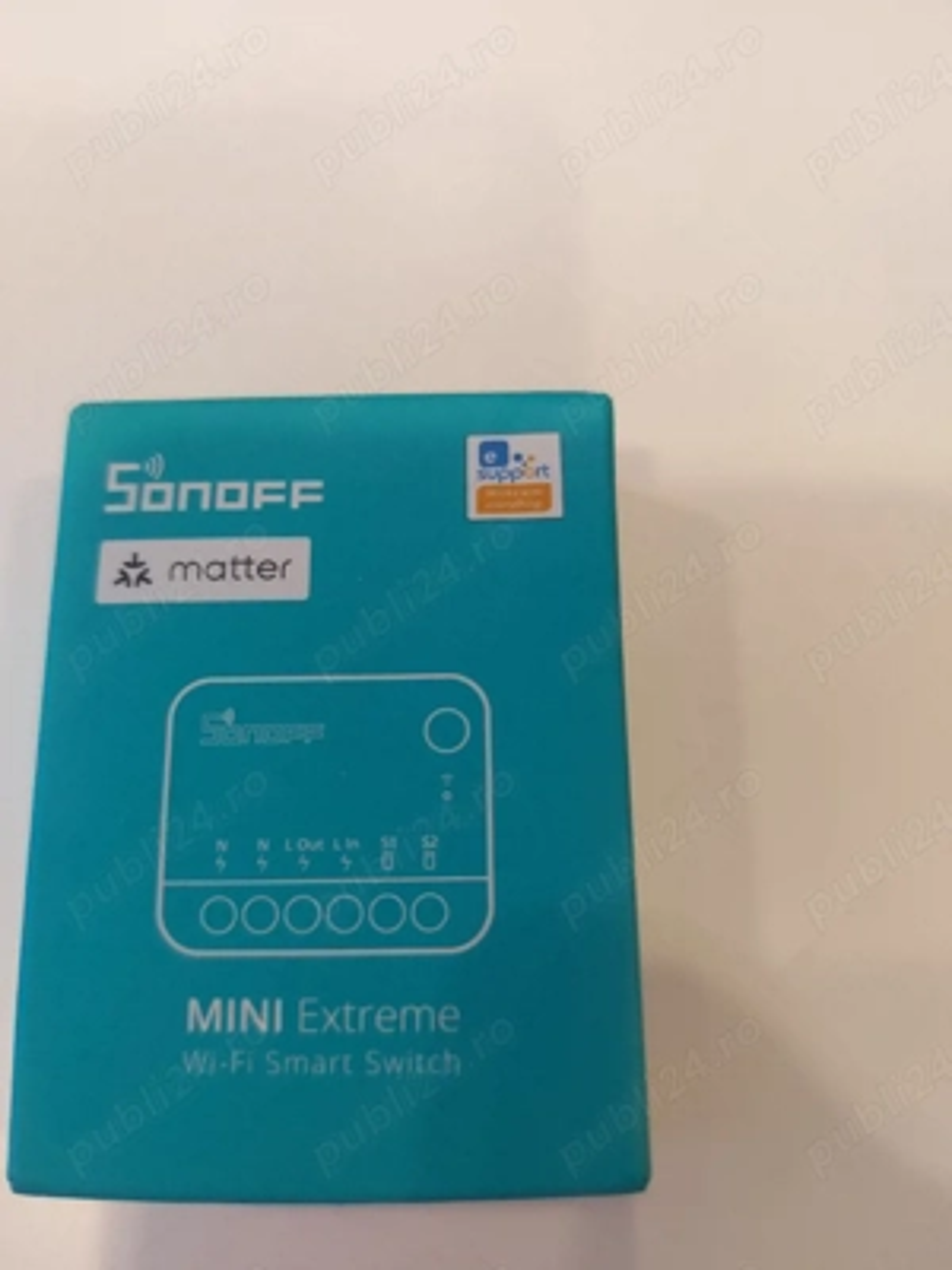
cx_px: 476
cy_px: 635
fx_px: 880
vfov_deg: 71.6
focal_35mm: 24
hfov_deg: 56.8
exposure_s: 1/50
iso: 50
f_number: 1.8
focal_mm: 5.23
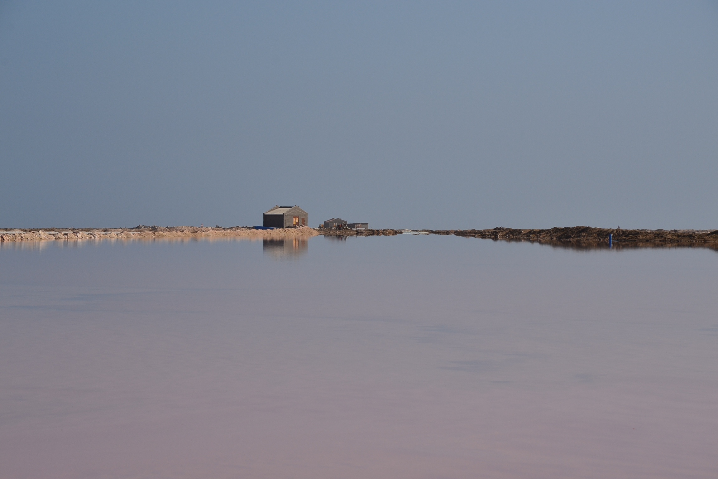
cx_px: 359
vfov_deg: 8.7
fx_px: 3141
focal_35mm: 158
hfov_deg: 13.0
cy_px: 240
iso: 180
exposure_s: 1/500
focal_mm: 105
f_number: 11
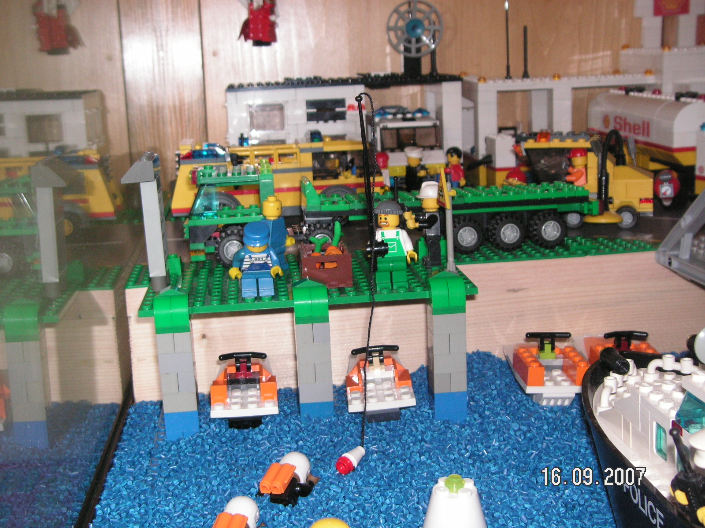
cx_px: 352
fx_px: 957
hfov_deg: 40.4
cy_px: 264
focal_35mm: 47
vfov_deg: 30.9
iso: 160
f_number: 3.6
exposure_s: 1/45
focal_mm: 7.7
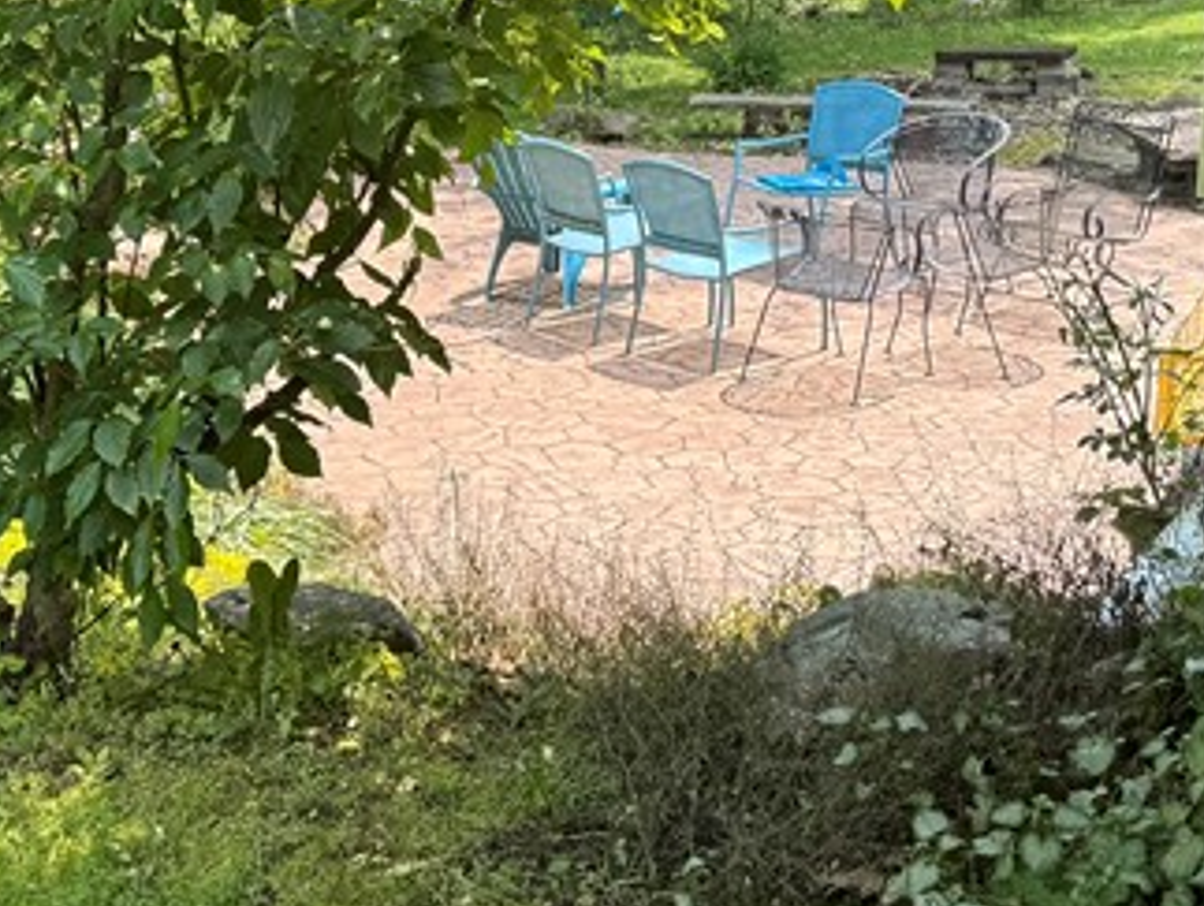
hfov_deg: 25.5
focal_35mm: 76
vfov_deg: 19.3
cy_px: 257
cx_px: 384
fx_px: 2646
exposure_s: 1/938
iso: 80
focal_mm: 6.76
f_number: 1.78
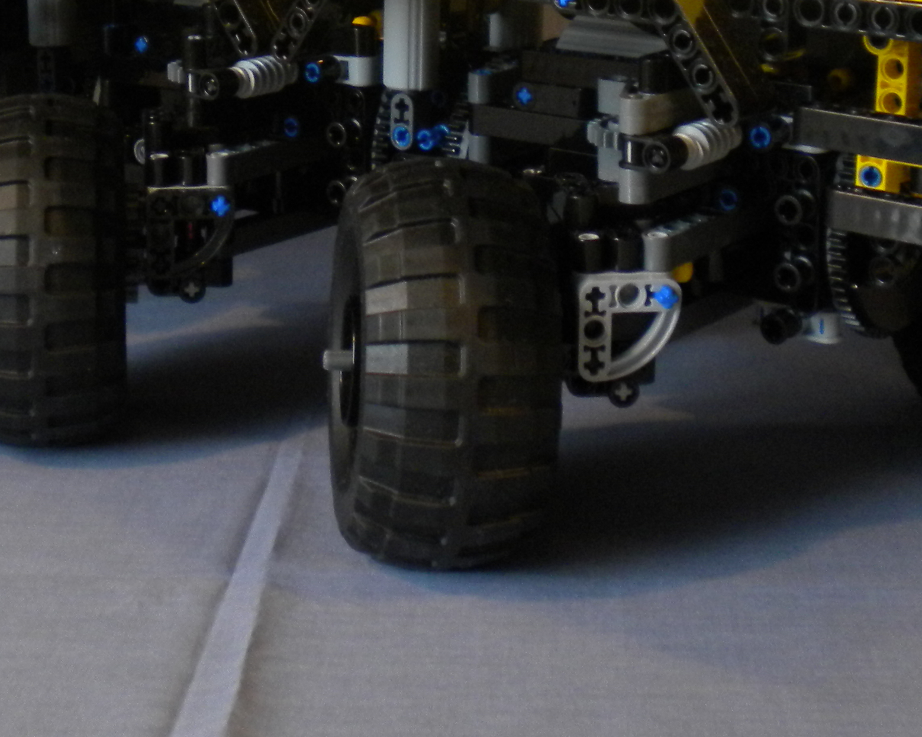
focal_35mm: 80
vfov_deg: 18.6
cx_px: 402
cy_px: -23
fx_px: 2183
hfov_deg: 23.8
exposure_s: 1/60.8
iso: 264
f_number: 3.1
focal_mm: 6.3
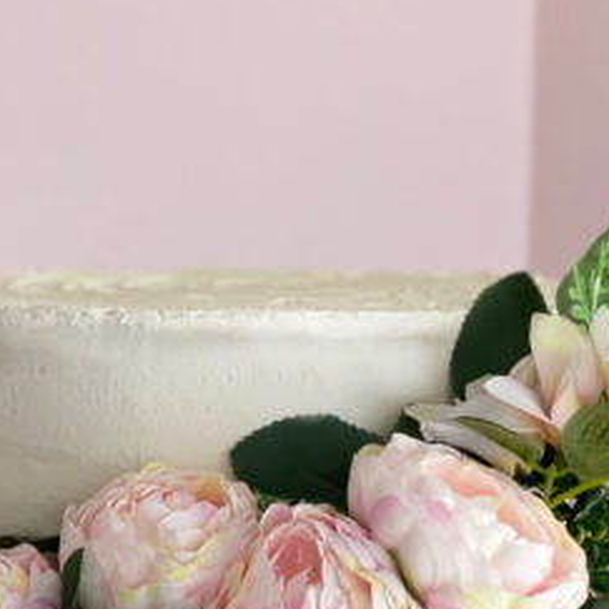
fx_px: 2787
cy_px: 832
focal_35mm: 140
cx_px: 292
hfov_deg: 12.5
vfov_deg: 12.0
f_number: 2
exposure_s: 1/122
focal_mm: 6
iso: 100
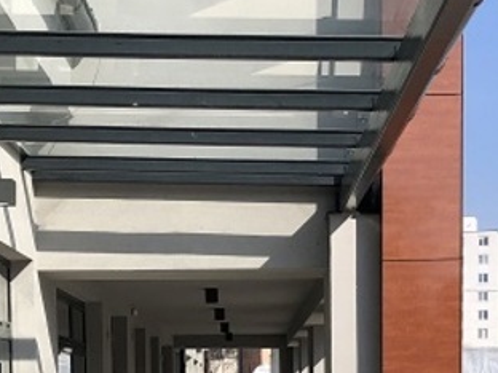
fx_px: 1324
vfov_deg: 15.4
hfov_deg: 21.3
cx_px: 262
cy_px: 475
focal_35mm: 92
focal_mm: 4
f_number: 1.8
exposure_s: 1/2288
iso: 25
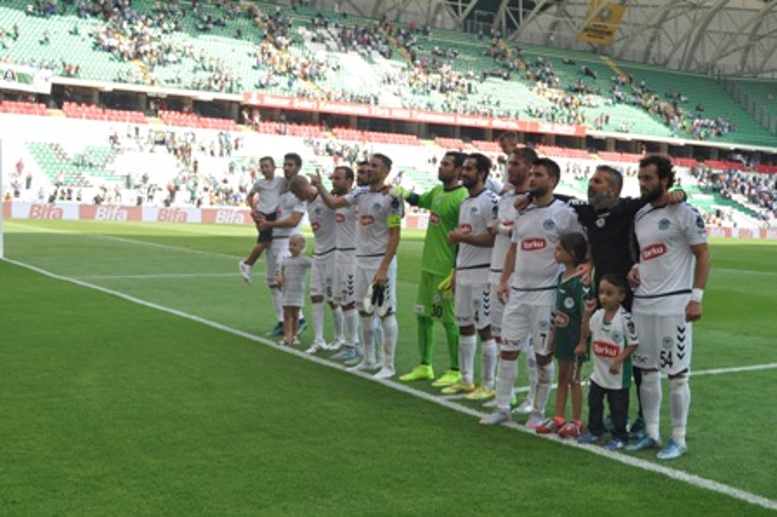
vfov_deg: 29.8
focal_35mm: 45
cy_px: 258
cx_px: 388
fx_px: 971
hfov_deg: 43.6
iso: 200
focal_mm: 30
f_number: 14
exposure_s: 1/200
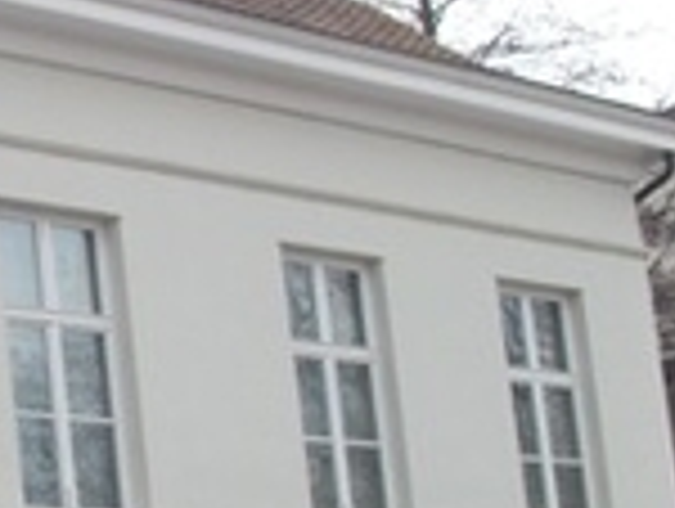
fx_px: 2500
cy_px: 432
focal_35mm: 128
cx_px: -374
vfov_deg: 11.6
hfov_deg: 14.3
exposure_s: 1/100
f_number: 8.8
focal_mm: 5.7
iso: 80
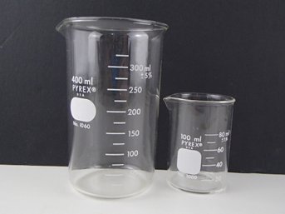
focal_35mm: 37
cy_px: 107
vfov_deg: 38.6
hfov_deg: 50.2
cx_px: 142
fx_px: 305
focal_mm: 6.64
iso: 500
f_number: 4.7
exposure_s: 1/160
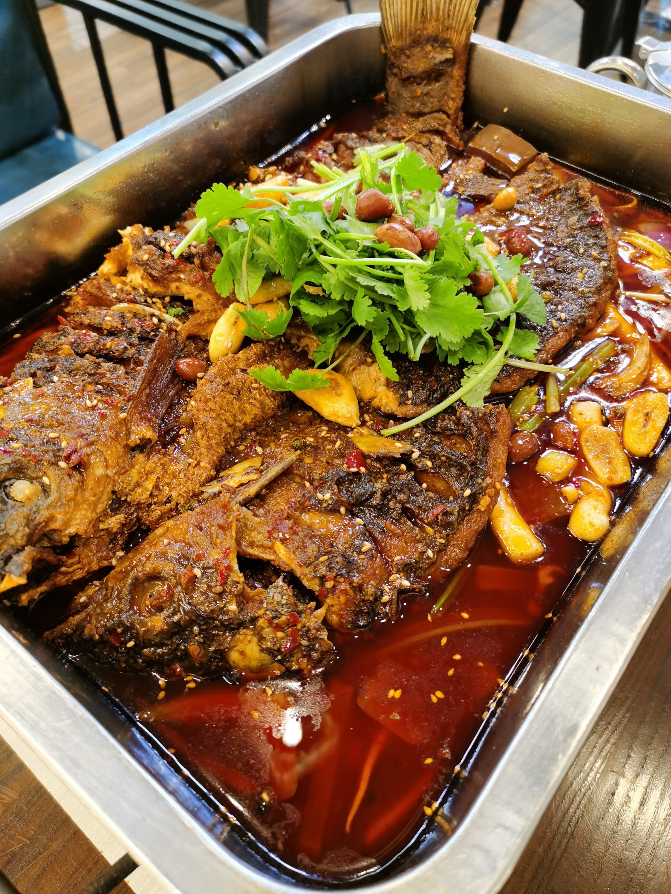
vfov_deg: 65.3
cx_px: 336
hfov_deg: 51.4
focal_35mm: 27
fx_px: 698
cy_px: 447
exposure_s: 1/50
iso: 250
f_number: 1.8
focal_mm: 5.58
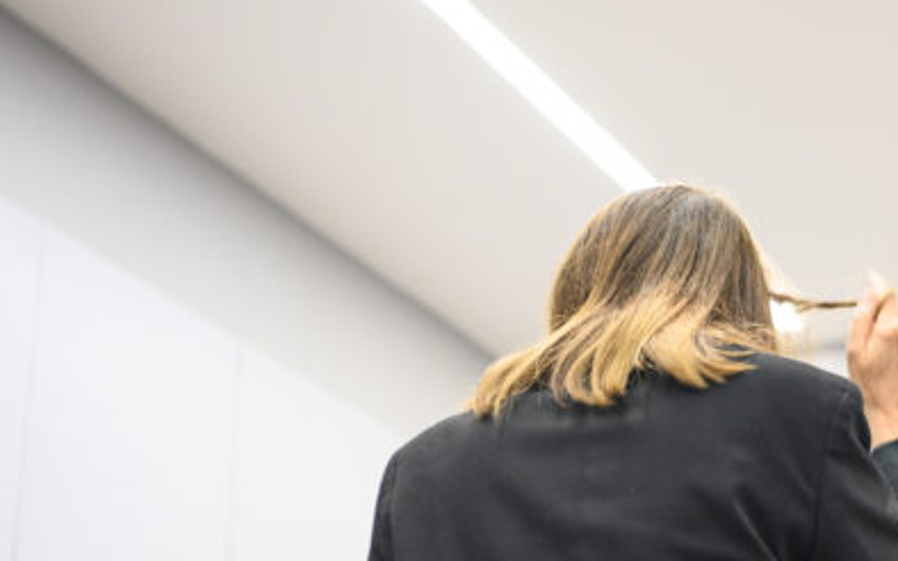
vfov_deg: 14.0
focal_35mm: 93
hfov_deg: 21.9
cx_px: 764
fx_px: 2275
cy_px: 327
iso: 800
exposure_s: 1/40
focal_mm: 48
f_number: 2.8
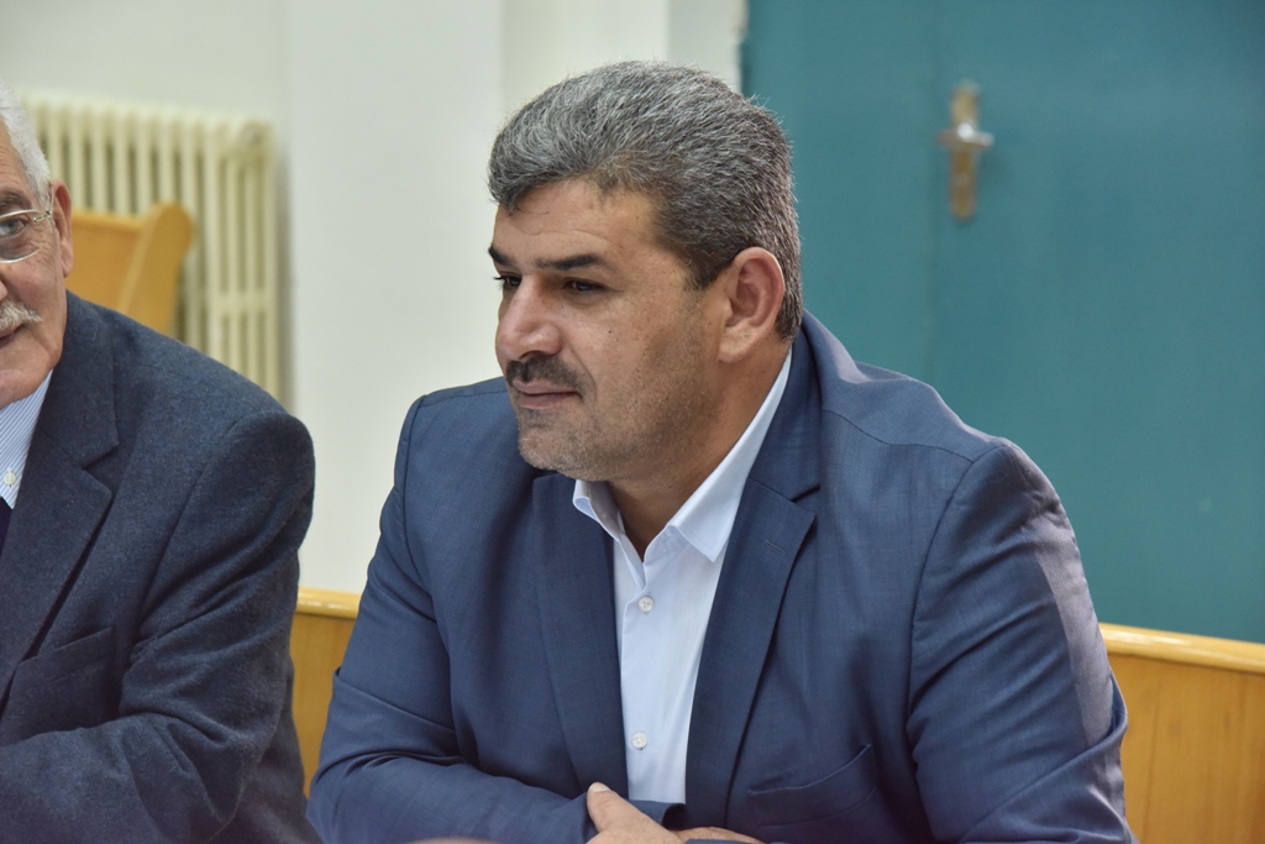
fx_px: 3690
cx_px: 632
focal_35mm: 105
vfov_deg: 13.0
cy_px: 422
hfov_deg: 19.5
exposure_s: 1/160
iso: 2500
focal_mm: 105
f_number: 6.3
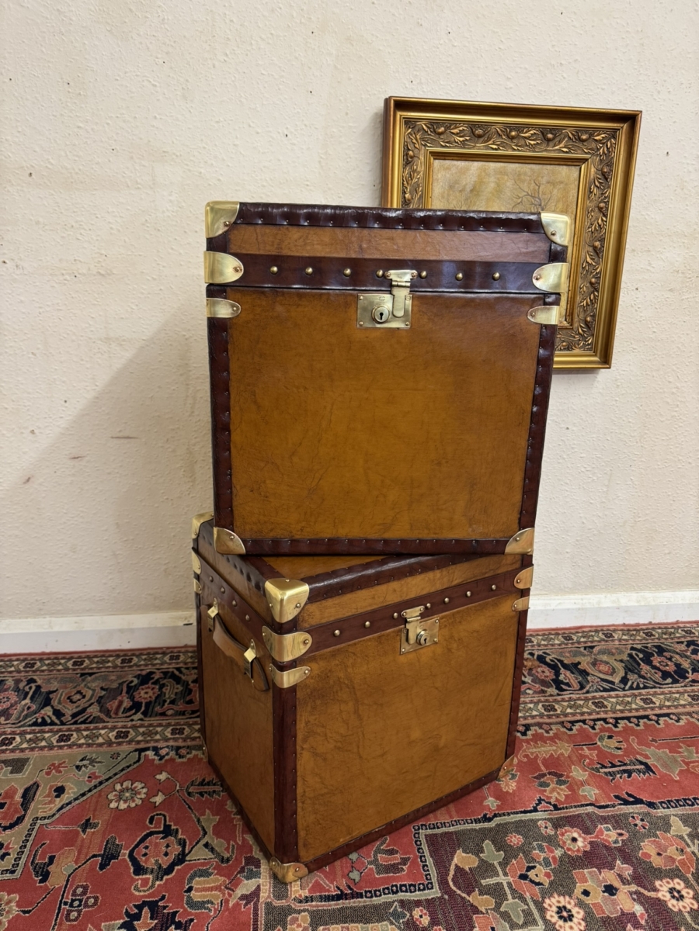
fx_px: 646
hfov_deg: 56.8
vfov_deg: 71.6
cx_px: 350
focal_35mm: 24
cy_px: 466
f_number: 1.78
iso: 160
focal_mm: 6.76
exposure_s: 1/50
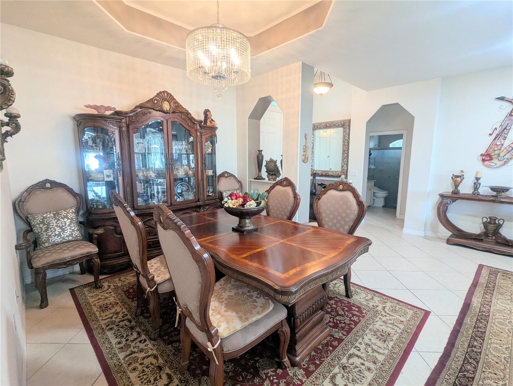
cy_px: 193
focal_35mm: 16
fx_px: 237
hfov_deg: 94.4
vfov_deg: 78.2
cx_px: 256
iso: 154
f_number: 2.2
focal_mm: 2.35
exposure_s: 1/78.8
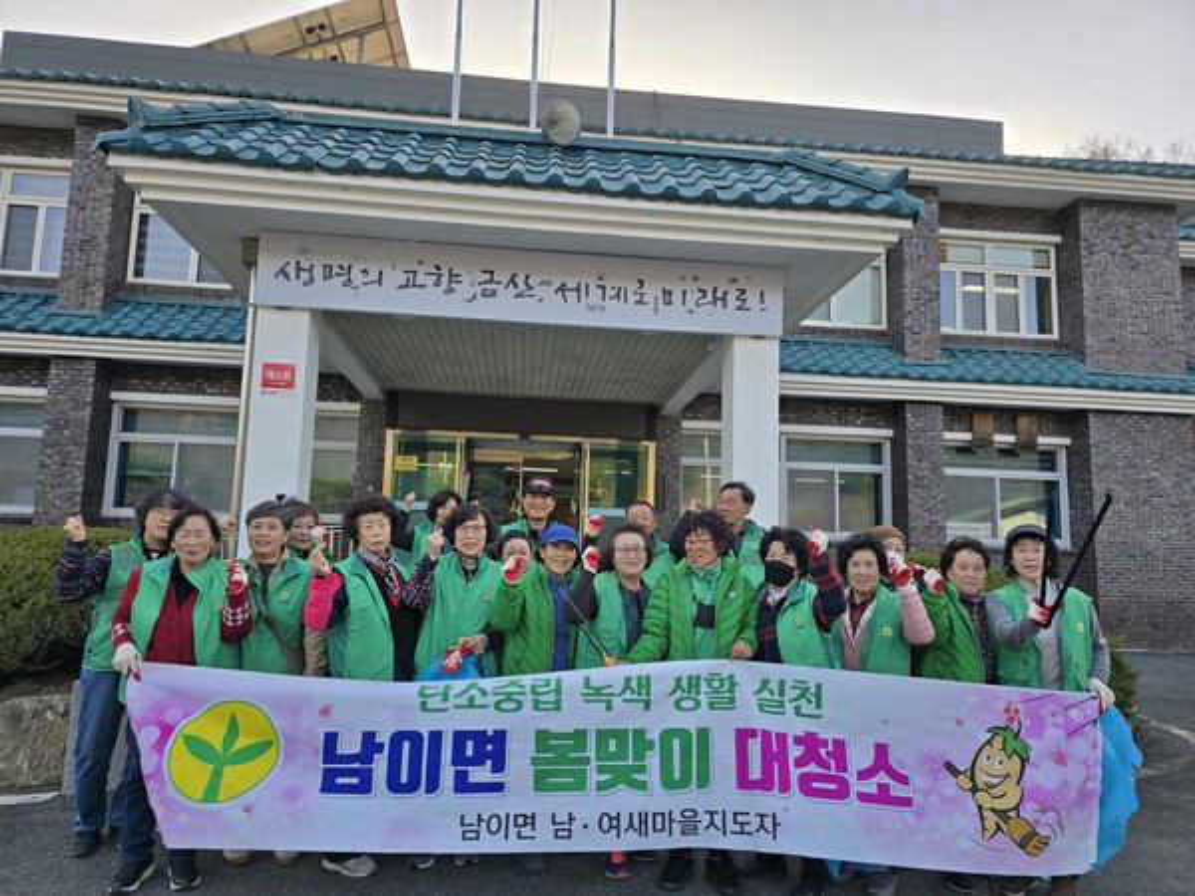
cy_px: 448
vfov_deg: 58.9
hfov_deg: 73.9
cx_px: 598
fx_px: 794
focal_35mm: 23
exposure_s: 1/399
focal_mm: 6.3
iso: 12
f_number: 1.7
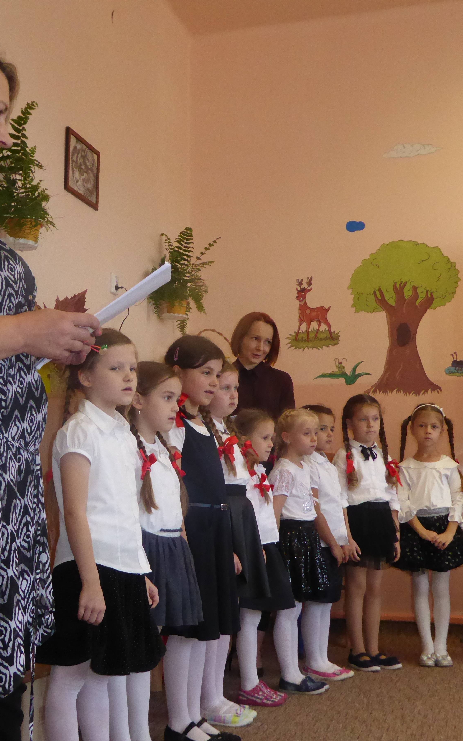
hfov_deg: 26.3
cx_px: 193
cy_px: 377
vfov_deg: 41.1
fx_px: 989
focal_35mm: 49
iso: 800
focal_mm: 5.8
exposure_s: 1/125
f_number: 3.6
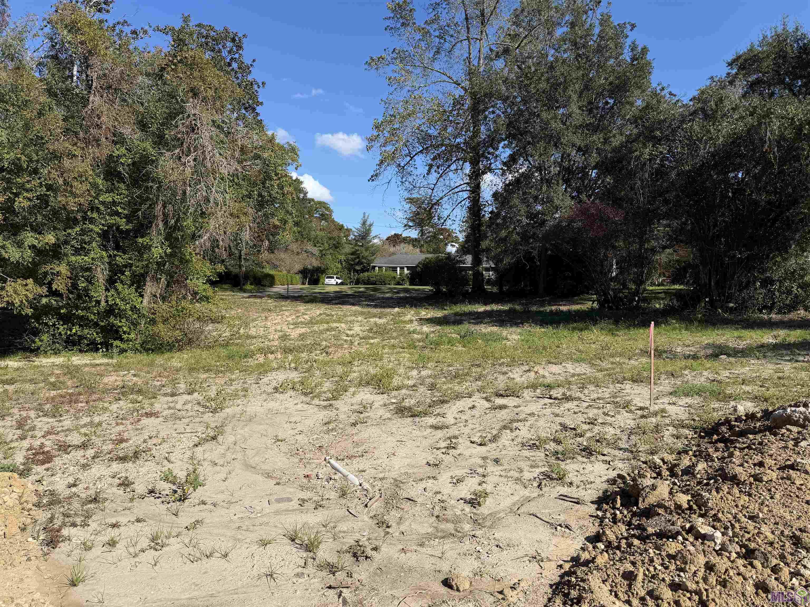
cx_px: 405
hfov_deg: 71.6
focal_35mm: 24
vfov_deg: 56.8
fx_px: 562
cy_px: 304
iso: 80
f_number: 1.78
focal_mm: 6.76
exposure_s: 1/4975
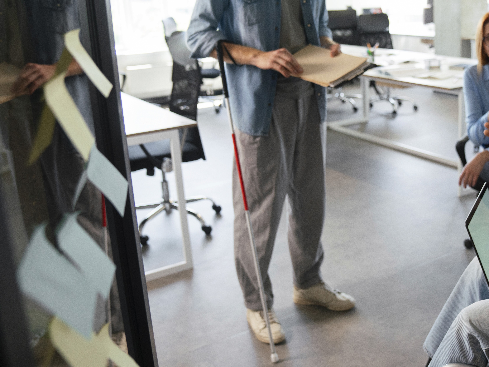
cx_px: 403
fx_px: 579
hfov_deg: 43.3
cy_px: 142
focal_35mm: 41
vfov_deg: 35.0
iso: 640
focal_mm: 24
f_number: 2.8
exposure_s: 1/250
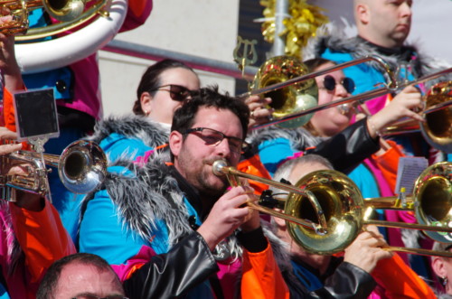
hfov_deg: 6.9
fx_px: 3758
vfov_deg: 4.6
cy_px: 150
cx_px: 226
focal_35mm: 300
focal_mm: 200
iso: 200
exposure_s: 1/400
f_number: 11
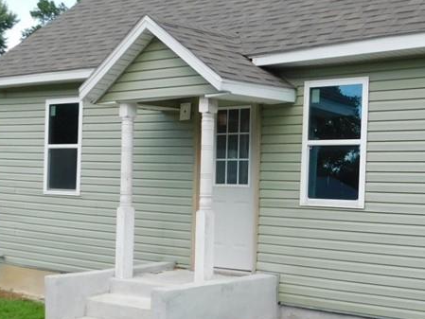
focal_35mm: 57
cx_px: 370
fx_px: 700
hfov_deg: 32.4
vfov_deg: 25.7
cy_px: 180
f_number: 3.1
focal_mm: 4.5
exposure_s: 1/640
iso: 125
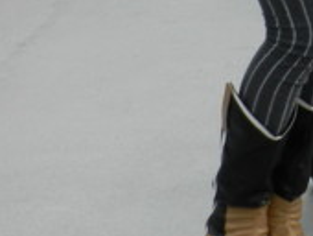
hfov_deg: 7.5
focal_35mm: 249
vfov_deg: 5.8
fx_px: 2255
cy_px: -260
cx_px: 733
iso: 160
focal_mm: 9.4
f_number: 4.4
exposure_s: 1/640
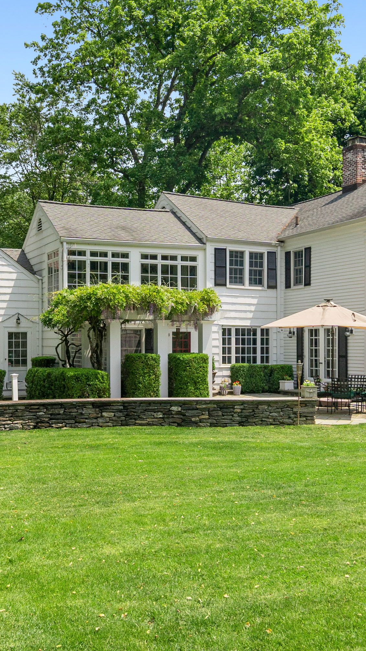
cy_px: 322
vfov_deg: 50.5
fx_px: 690
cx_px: 176
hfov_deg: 29.7
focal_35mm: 40
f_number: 7.1
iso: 400
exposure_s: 1/640
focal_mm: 17
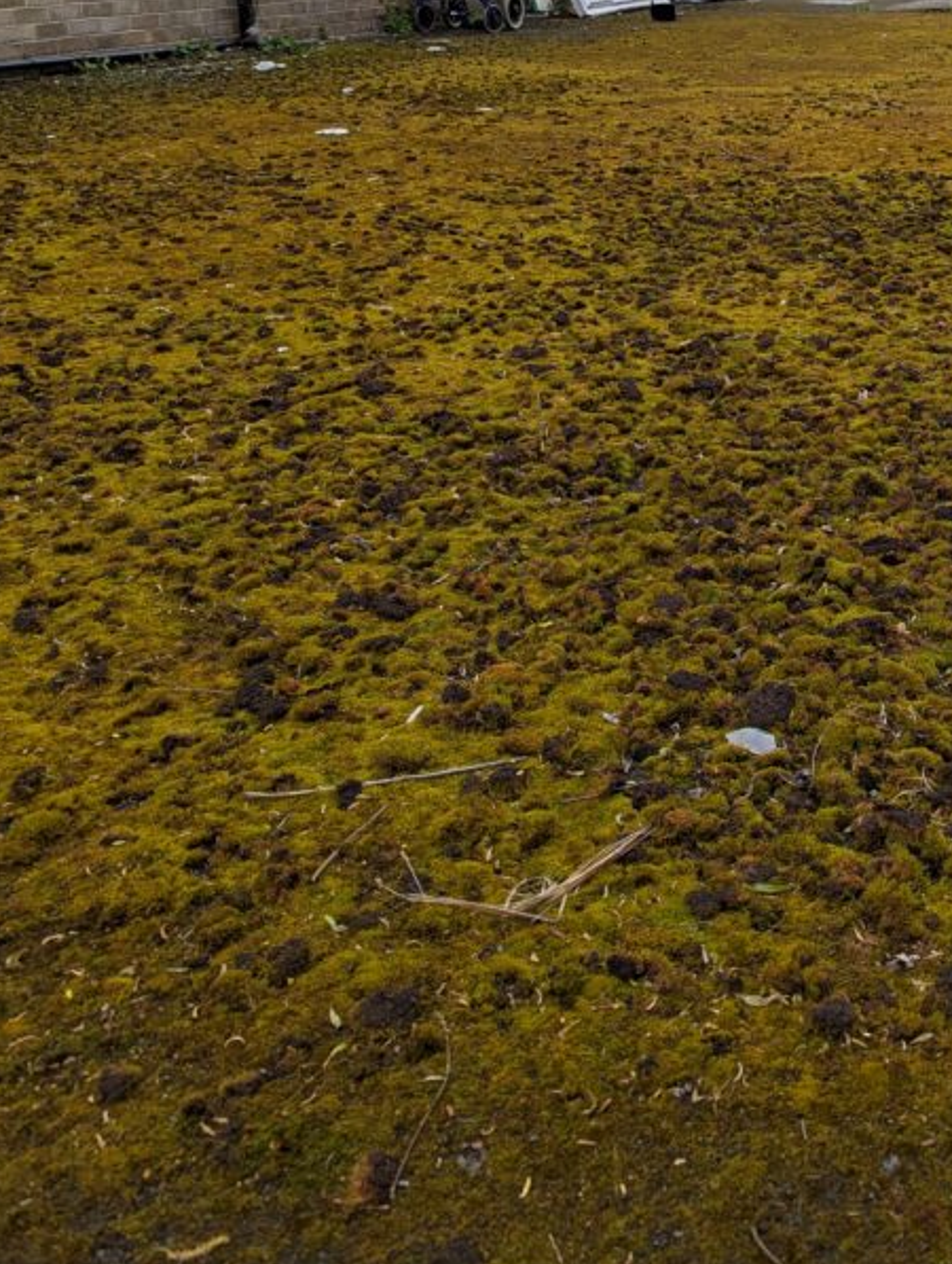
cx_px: 802
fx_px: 1499
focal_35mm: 41
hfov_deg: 33.9
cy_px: 263
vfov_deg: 43.7
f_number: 1.85
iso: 42
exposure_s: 1/563
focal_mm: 6.81
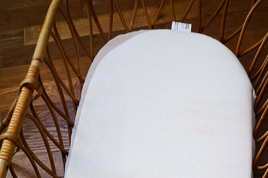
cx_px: 146
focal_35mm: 60
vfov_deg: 21.5
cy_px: 192
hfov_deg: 33.4
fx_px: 447
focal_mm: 5.58
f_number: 1.8
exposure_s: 1/50
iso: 500
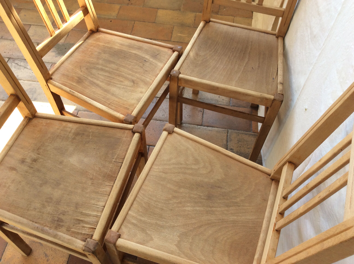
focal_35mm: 32
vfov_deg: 44.1
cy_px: 132
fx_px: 327
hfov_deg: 56.9
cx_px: 177
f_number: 2.4
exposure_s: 1/113
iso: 32
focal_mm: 3.3
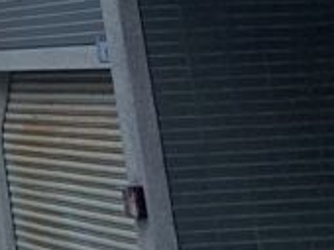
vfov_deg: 9.1
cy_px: -341
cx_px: -544
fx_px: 1416
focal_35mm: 147
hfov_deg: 10.8
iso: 25
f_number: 1.8
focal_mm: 4.25
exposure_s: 1/1136
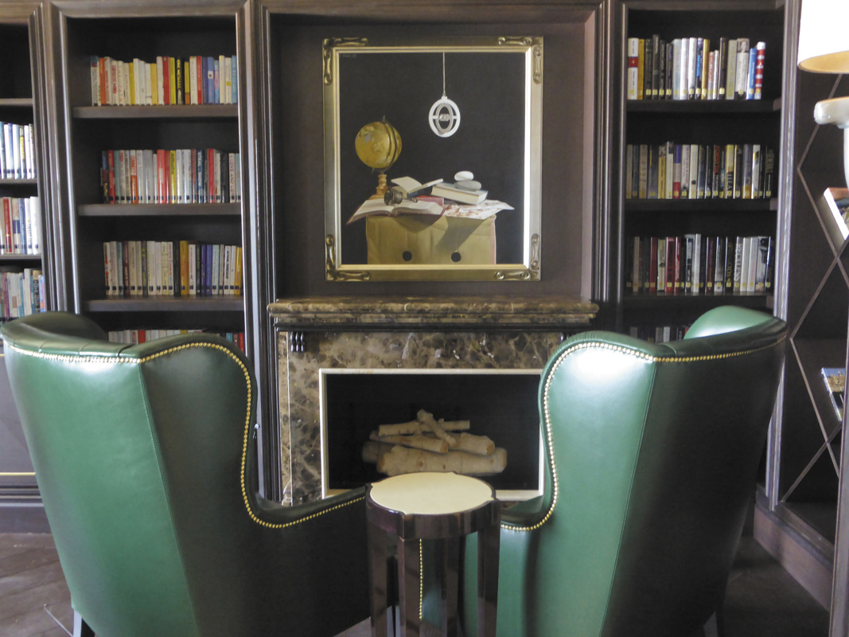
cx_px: 424
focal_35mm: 31
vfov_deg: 45.4
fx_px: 760
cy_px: 318
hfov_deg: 58.4
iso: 400
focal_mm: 5.4
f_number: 3.6
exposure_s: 1/5
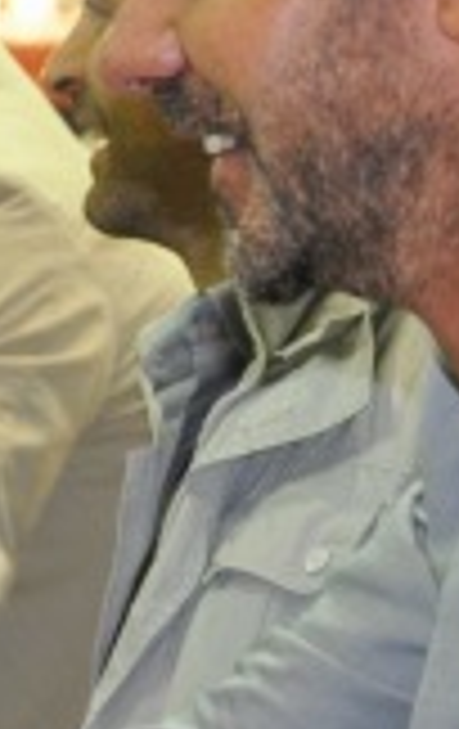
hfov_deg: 5.1
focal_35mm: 254
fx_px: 5055
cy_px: 457
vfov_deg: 8.2
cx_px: -432
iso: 800
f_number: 4.8
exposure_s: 1/60
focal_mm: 45
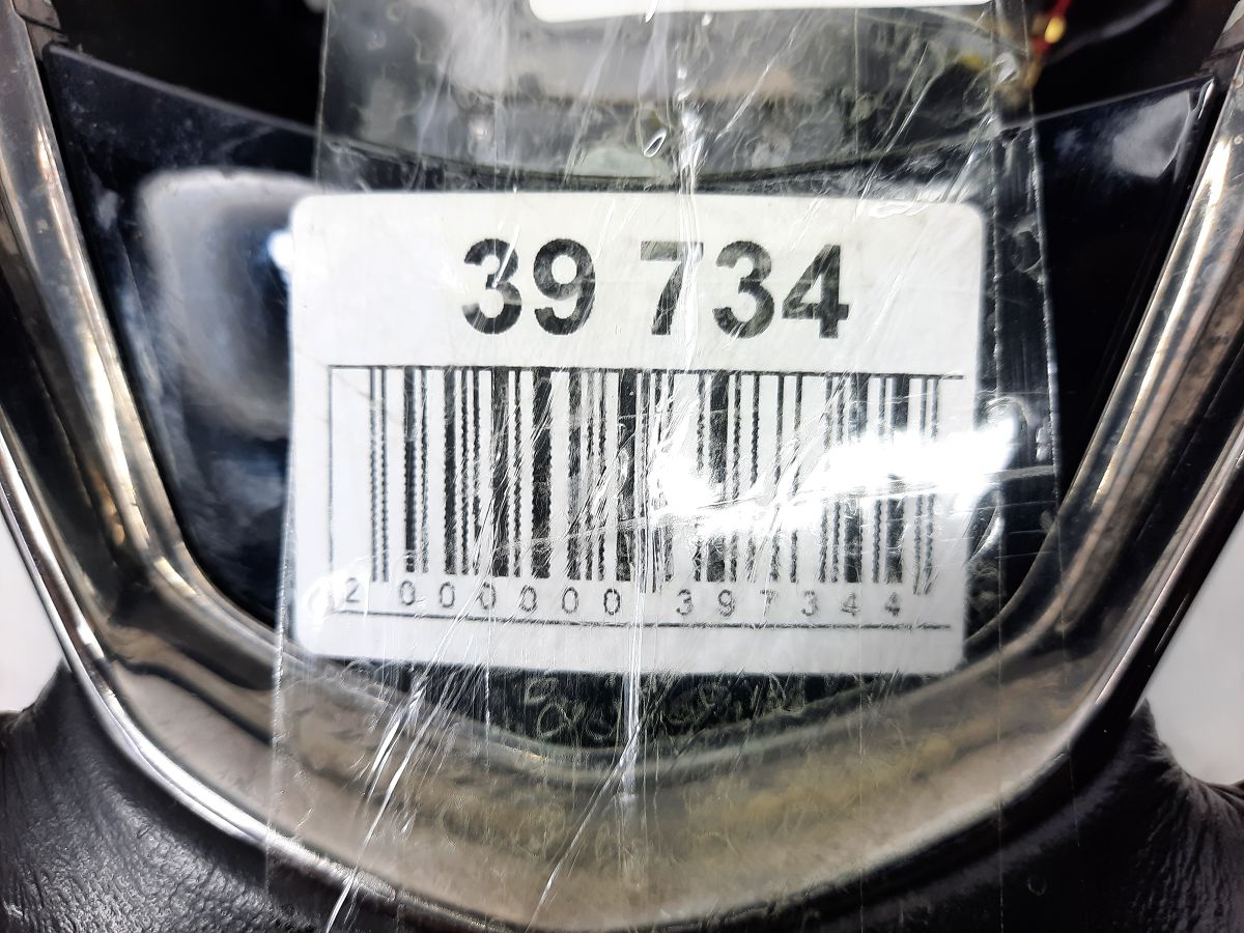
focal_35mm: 25
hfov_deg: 69.4
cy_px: 466
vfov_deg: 54.9
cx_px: 622
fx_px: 898
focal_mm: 4.6
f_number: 2
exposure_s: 1/50
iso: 50
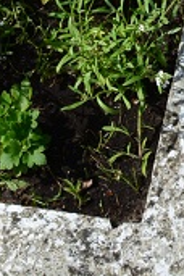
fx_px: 1270
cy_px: -294
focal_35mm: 166
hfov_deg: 8.3
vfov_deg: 11.1
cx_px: 39
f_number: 11
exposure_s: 1/125
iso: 110
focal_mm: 21
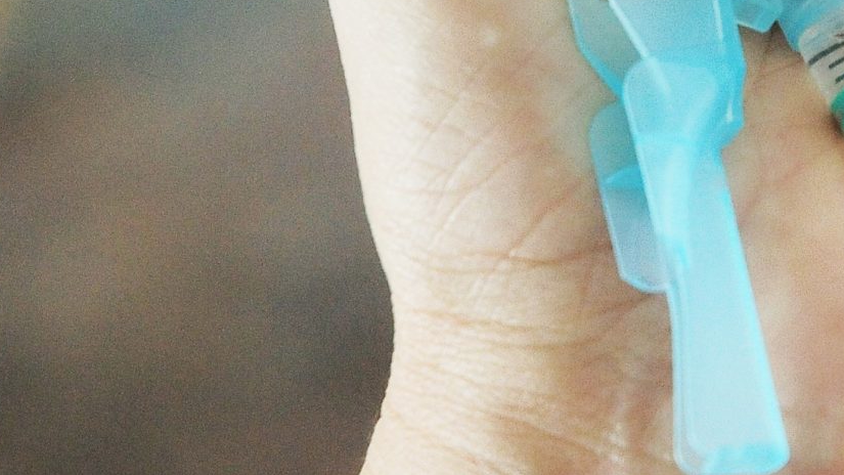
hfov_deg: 6.3
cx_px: 755
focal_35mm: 341
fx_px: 7631
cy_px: -29
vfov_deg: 3.6
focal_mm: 70
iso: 1250
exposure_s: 1/100
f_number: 4.5
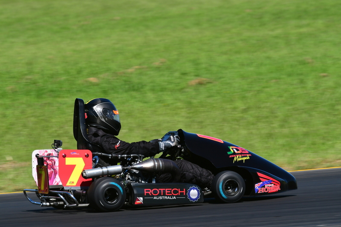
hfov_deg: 3.9
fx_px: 4972
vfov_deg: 2.6
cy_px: 114
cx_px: 170
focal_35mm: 525
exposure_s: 1/640
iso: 400
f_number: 11
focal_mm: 350
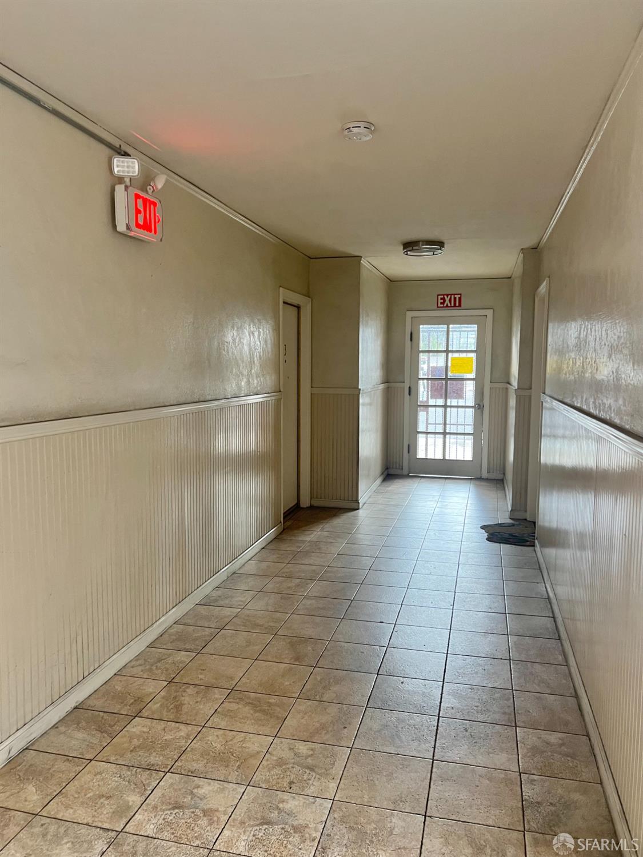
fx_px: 644
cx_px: 322
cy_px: 428
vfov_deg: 67.3
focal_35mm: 26
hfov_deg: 53.1
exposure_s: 1/60
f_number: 1.5
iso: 160
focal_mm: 5.7
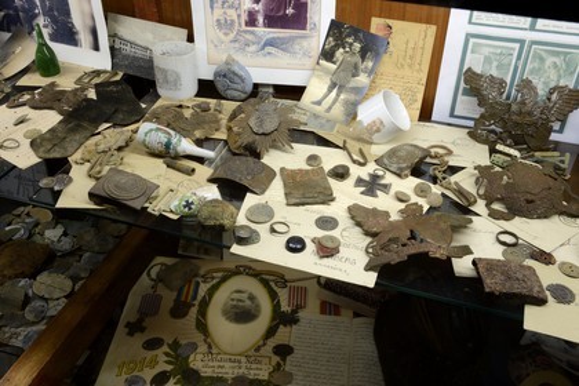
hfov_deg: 54.4
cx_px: 290
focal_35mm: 35
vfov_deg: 37.9
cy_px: 193
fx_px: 563
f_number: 20
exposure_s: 1/2
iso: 200
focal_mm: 35
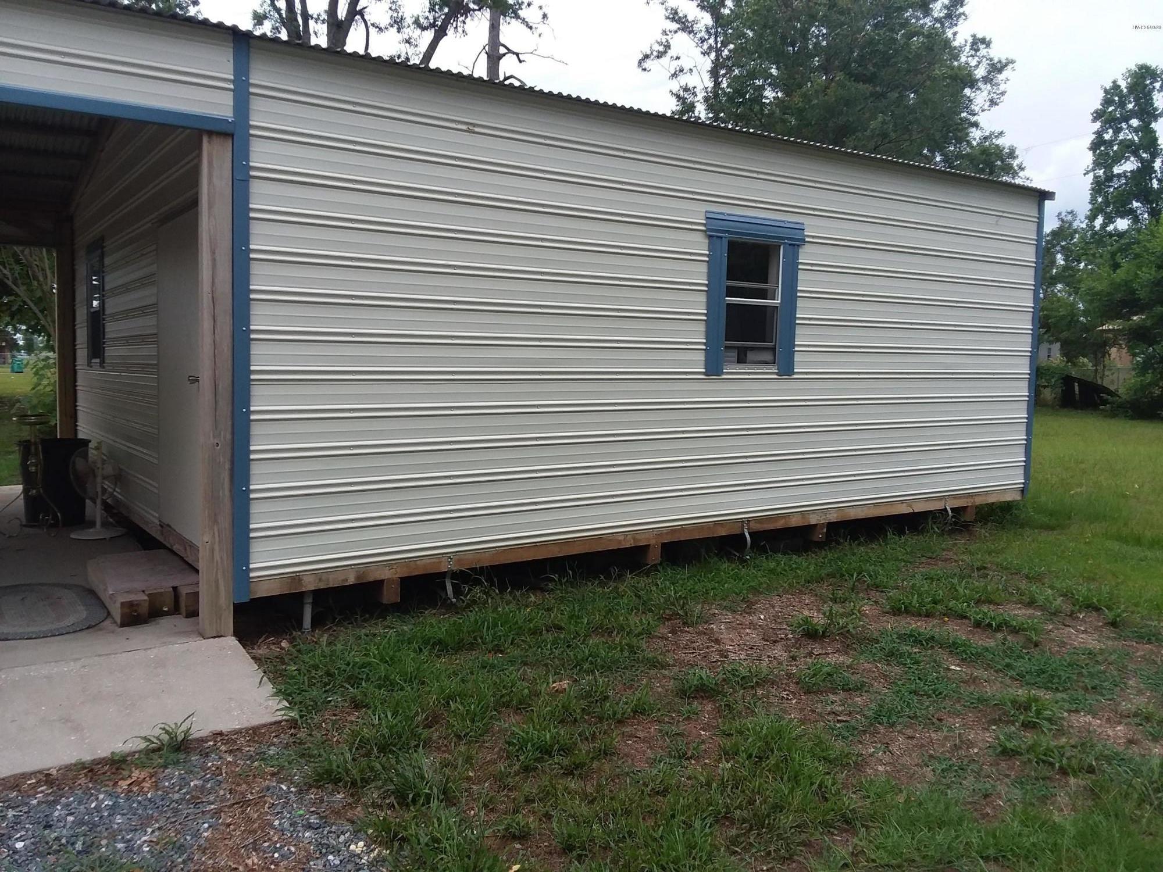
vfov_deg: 51.4
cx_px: 582
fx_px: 907
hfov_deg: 65.3
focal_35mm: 27
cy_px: 436
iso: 50
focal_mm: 2.91
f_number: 1.9
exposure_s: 1/565
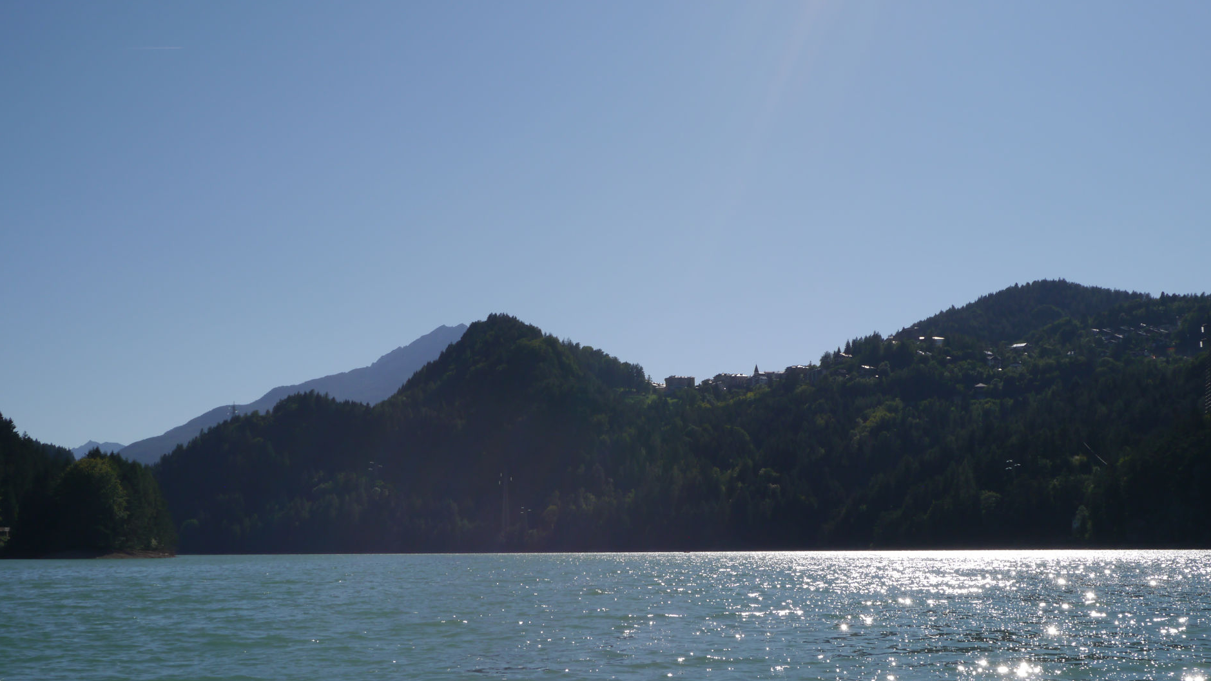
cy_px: 422
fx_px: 1573
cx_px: 602
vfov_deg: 24.4
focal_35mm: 49
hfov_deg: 42.1
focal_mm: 22
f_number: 11
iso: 160
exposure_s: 1/500
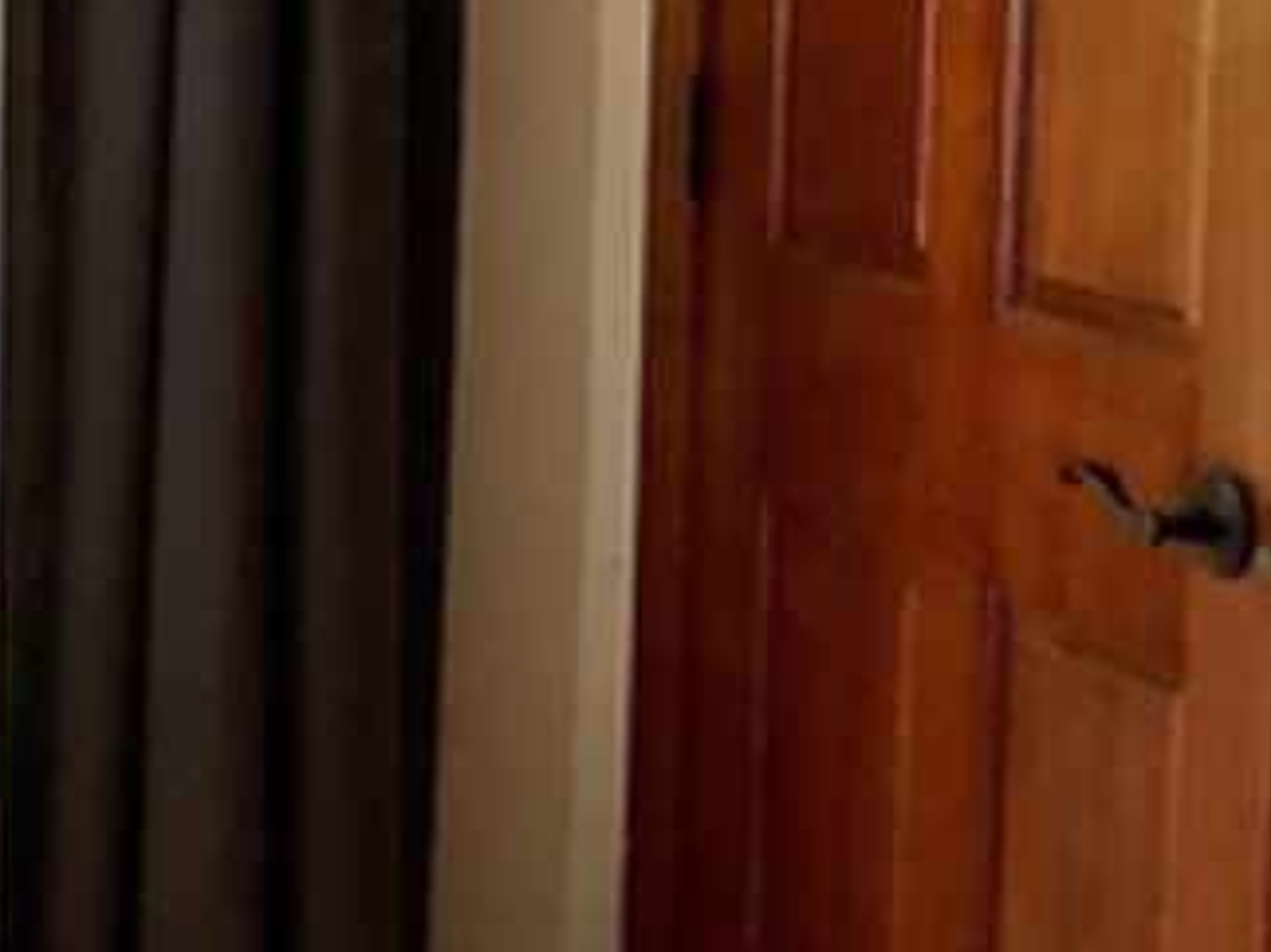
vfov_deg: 12.0
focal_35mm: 123
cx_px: 75
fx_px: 4515
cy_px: 232
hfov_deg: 15.8
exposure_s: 1/60
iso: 160
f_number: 2.4
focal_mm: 3.3
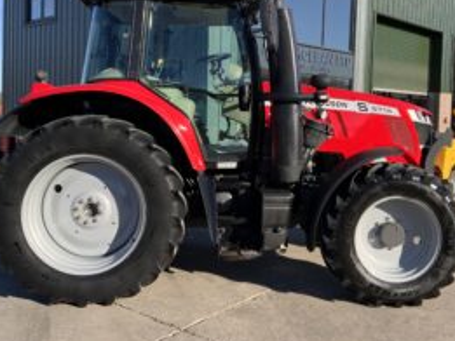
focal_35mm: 40
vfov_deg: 35.8
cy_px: 127
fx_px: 526
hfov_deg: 46.7
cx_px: 258
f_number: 1.8
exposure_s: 1/1098
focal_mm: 3
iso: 16
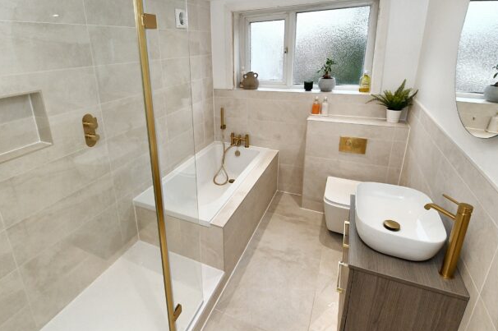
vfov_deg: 63.8
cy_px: 130
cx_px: 207
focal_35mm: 19
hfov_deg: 86.2
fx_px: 263
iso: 2000
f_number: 10
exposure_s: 1/100
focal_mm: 15
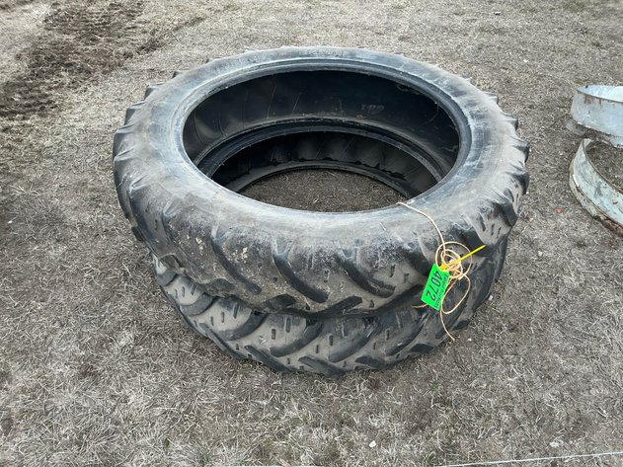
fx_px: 504
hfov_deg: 63.5
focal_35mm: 28
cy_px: 234
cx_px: 312
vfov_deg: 49.7
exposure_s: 1/129
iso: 20
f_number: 1.8
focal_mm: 3
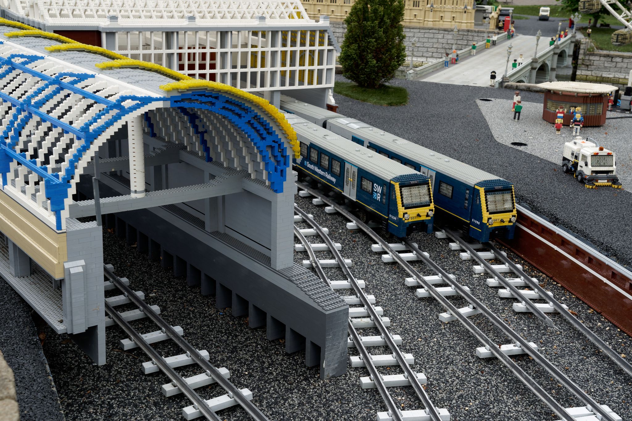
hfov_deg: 42.7
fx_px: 807
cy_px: 210
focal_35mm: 46
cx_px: 316
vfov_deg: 29.2
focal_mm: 46
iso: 250
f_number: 11
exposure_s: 1/125
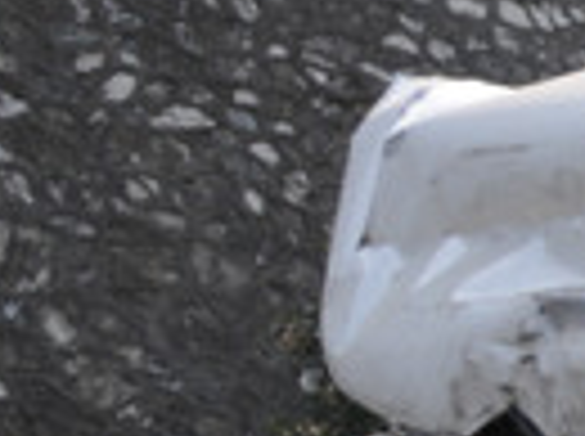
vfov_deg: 14.0
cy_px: 623
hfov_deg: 12.7
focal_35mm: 100
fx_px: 1687
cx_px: 1562
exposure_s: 1/200
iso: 200
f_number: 7.1
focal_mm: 10
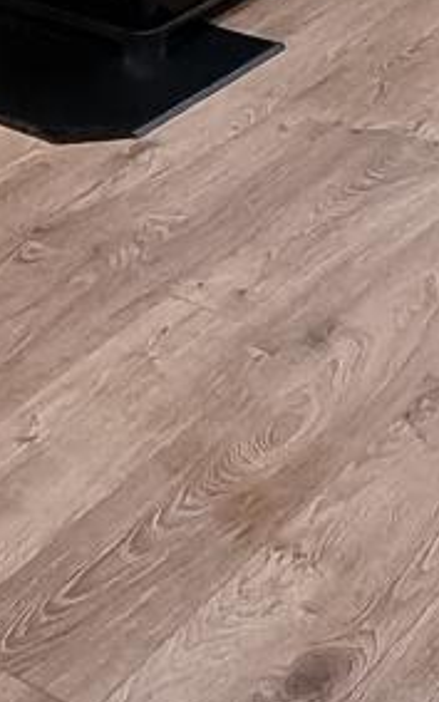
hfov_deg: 13.2
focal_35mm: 98
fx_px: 1875
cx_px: 407
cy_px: -580
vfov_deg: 17.2
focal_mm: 2.2
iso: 400
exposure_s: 1/50
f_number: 2.2
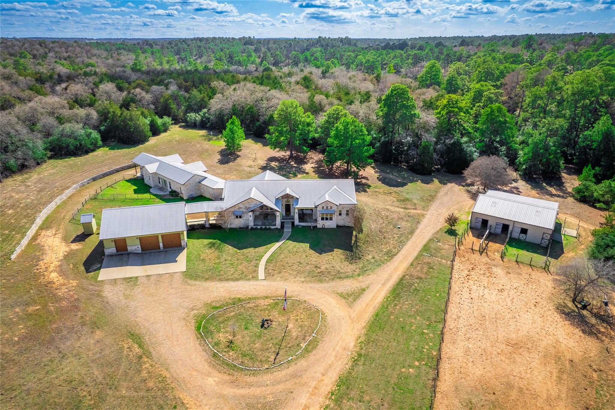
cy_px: 205
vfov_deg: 57.2
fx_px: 376
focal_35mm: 22
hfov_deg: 78.6
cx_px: 308
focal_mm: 8.38
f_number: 2.8
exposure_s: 1/2000
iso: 110
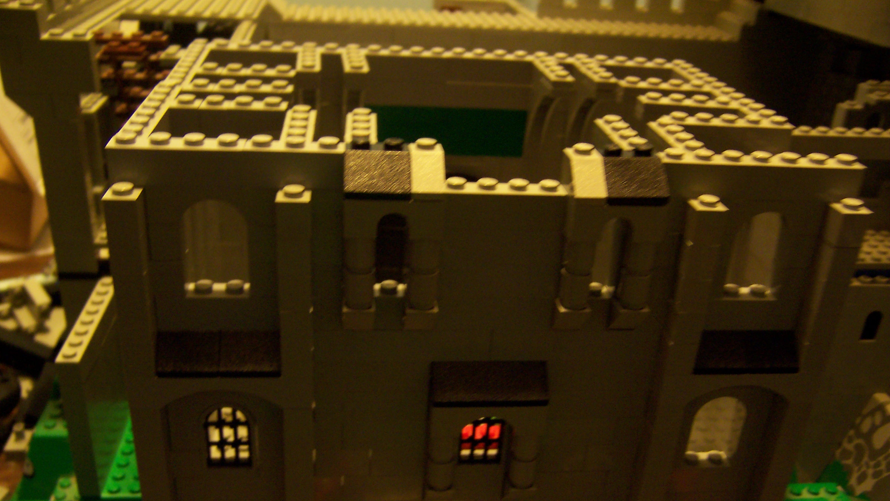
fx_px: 850
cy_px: 325
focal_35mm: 36
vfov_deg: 32.6
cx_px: 445
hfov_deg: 55.3
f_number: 2.8
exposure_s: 1/8
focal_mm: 5.5
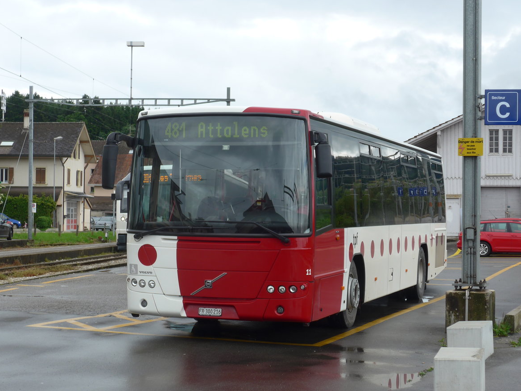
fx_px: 1144
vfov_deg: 19.4
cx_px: 257
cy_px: 199
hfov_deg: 25.7
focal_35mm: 76
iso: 80
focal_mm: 15
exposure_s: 1/320
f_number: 4.2
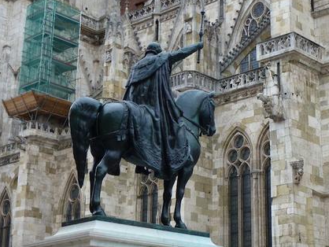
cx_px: 247
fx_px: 742
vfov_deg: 18.9
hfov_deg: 24.7
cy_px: 110
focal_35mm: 78
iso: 100
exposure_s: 1/200
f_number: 4.1
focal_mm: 8.7
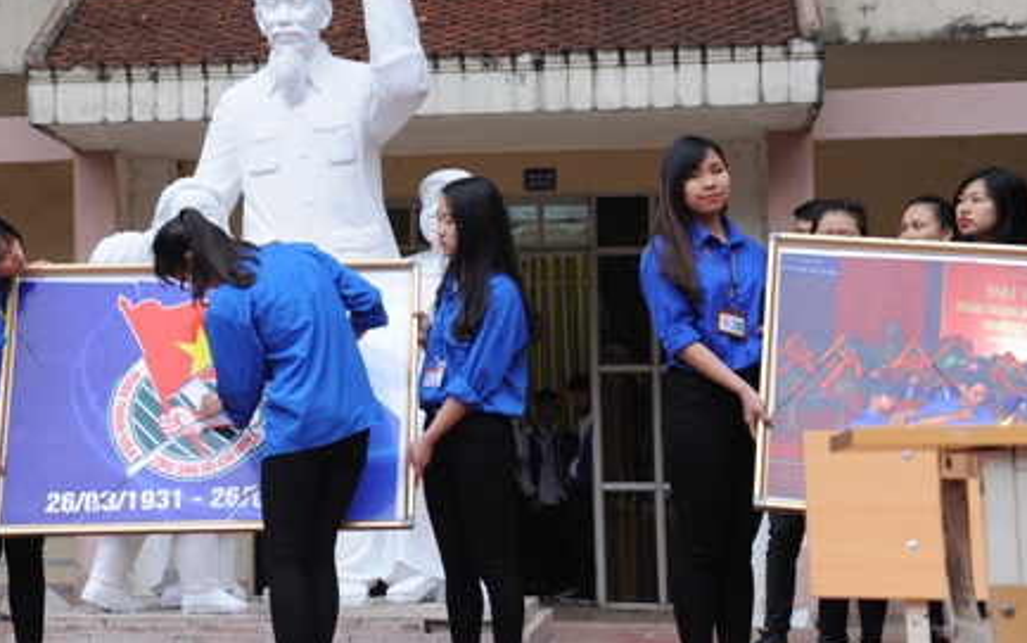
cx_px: 324
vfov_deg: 15.9
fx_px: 2296
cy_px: 273
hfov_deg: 25.1
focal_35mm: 82
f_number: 6.3
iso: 640
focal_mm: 58
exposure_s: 1/60
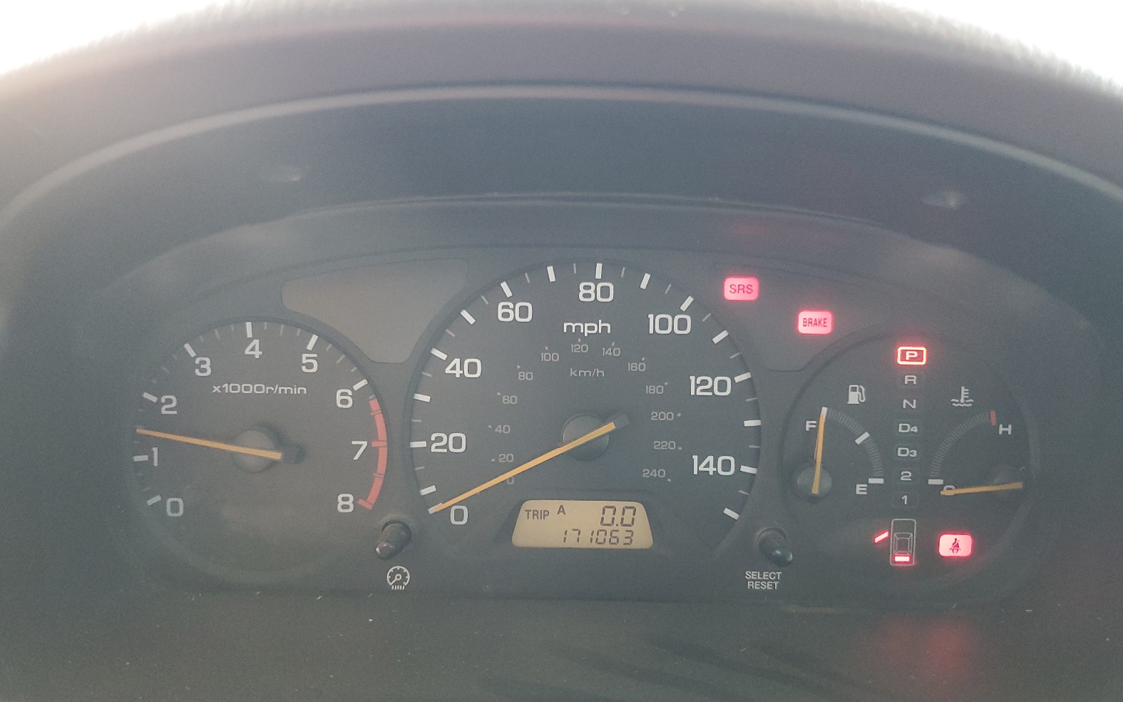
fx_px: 857
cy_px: 390
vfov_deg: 44.5
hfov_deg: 66.5
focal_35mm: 28
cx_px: 565
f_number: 1.5
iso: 284
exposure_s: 1/30
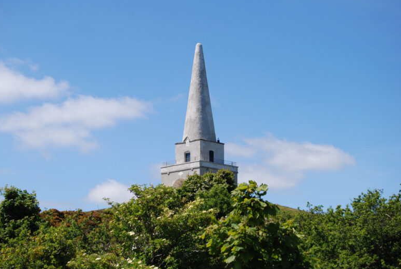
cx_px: 195
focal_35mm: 81
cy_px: 134
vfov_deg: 16.9
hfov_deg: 25.0
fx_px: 904
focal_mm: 52
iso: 100
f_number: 7.1
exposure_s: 1/320
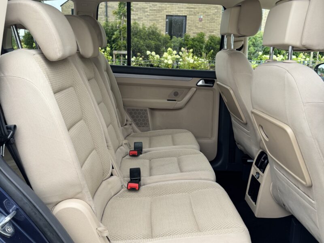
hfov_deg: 71.6
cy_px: 122
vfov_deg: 56.8
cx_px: 162
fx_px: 225
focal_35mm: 24
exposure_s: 1/142
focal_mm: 6.76
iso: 64
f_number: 1.78
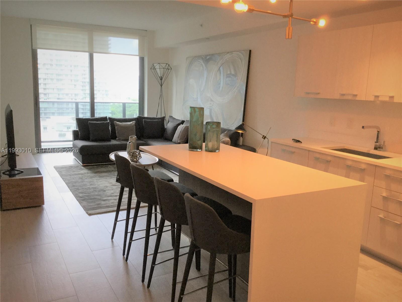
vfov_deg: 45.4
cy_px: 151
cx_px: 201
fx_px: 360
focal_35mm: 31
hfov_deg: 58.4
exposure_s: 1/30
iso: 25
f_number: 2.4
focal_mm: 3.3
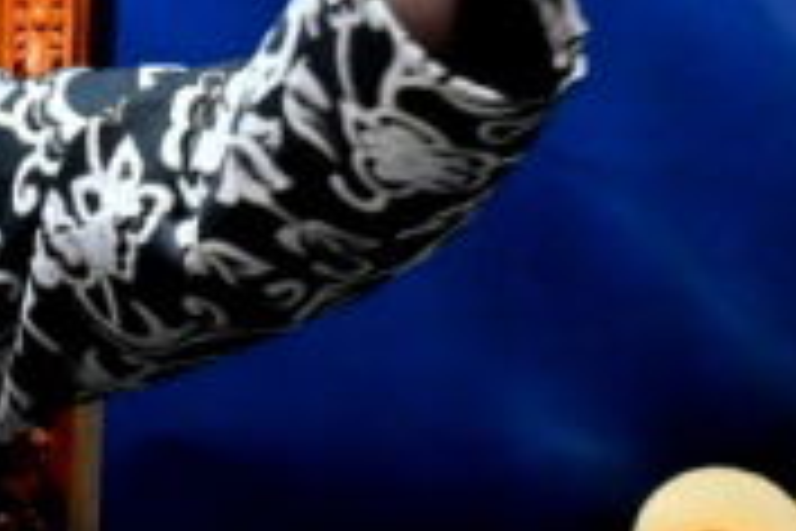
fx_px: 23016
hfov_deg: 2.0
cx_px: -684
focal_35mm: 1041
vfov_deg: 1.3
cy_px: -126
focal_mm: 120
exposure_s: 1/100
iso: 640
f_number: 4
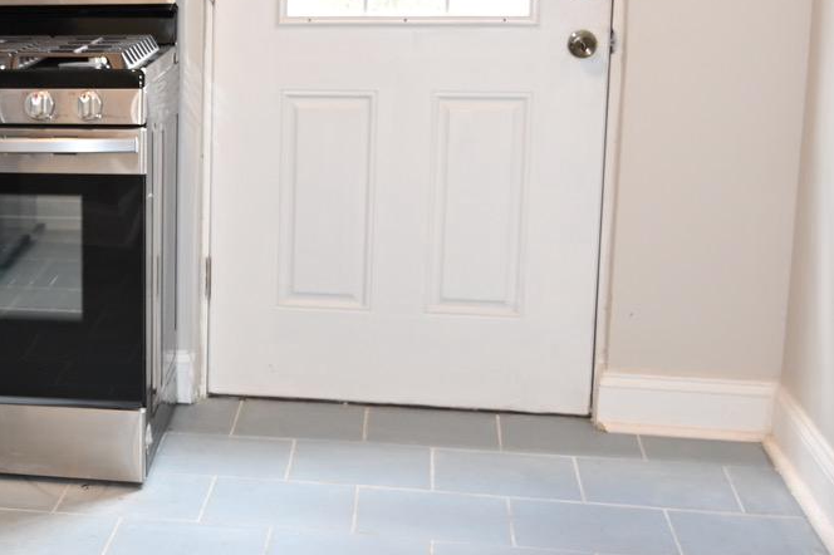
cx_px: -123
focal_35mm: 76
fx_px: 1749
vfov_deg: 18.0
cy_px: 235
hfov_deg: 24.7
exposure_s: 1/60
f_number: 4
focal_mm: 24.5
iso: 560
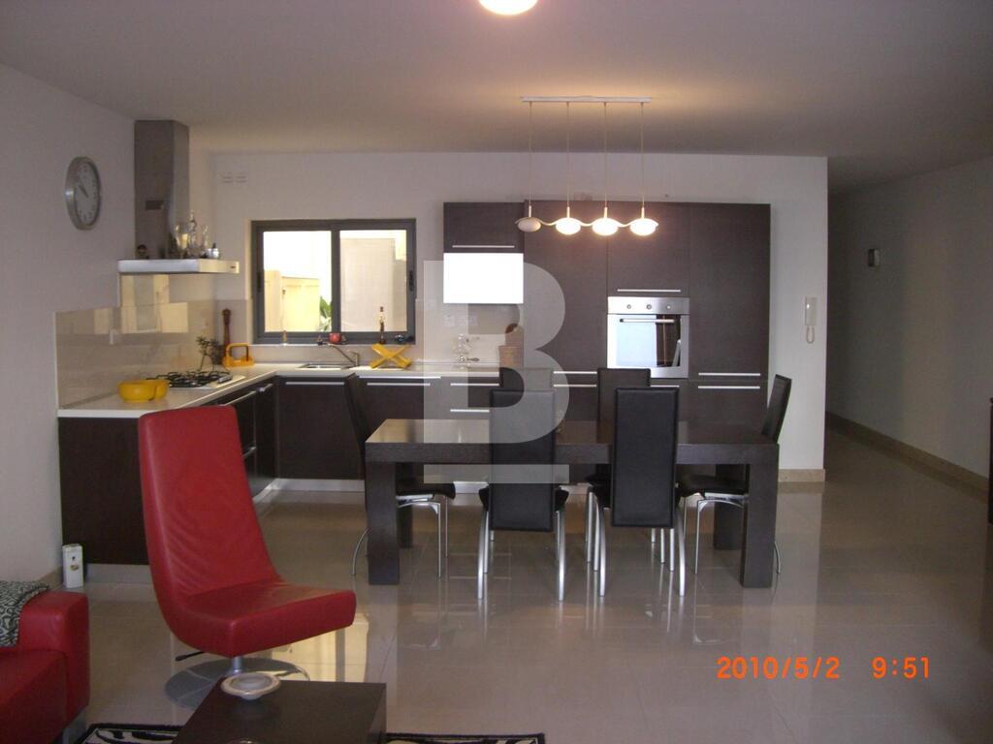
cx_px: 496
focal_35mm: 38
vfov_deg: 37.7
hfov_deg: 49.0
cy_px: 372
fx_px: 1090
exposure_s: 1/40
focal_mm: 6.2
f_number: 2.7
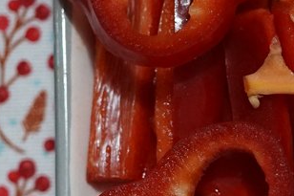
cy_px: 280
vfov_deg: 5.2
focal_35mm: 260
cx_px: 524
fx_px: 2122
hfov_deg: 7.7
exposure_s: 1/160
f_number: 2.8
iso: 2500
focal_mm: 50
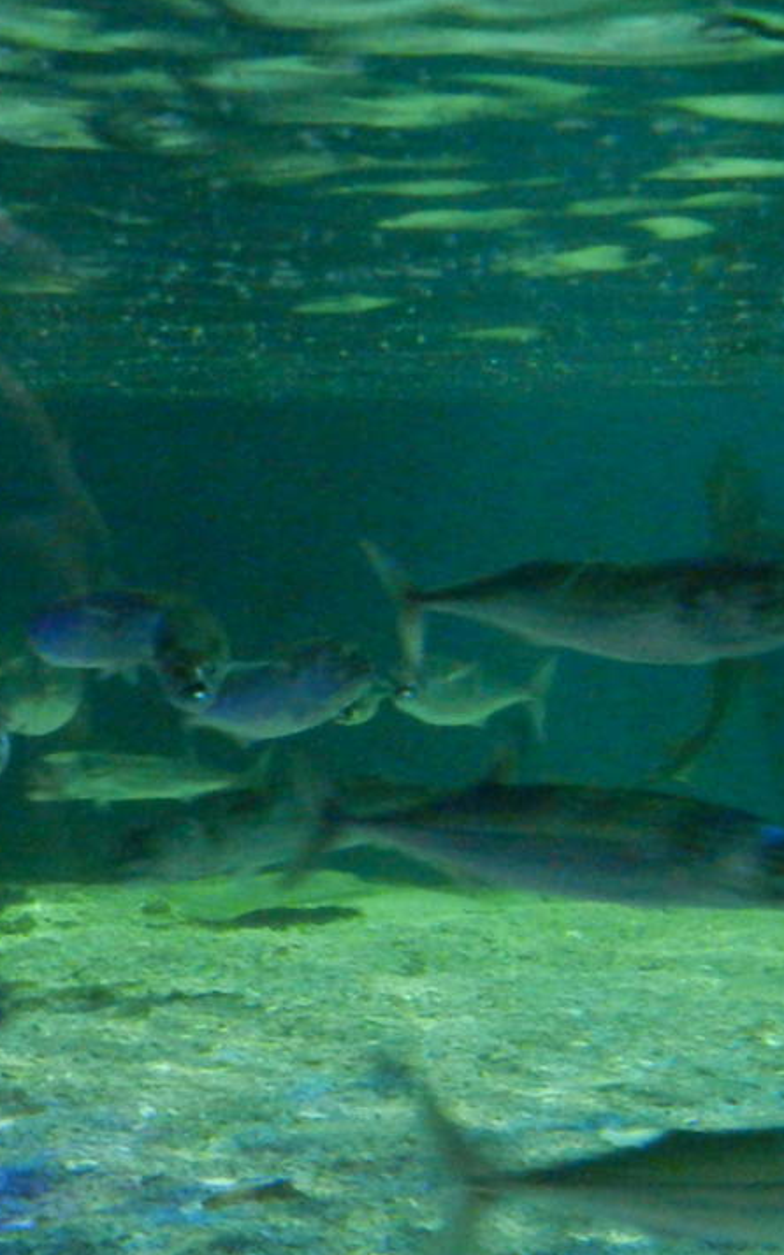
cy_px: 1007
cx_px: 508
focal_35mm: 76
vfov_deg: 26.6
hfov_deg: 17.1
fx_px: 2599
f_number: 3.7
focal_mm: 5.6
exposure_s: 1/15
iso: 360
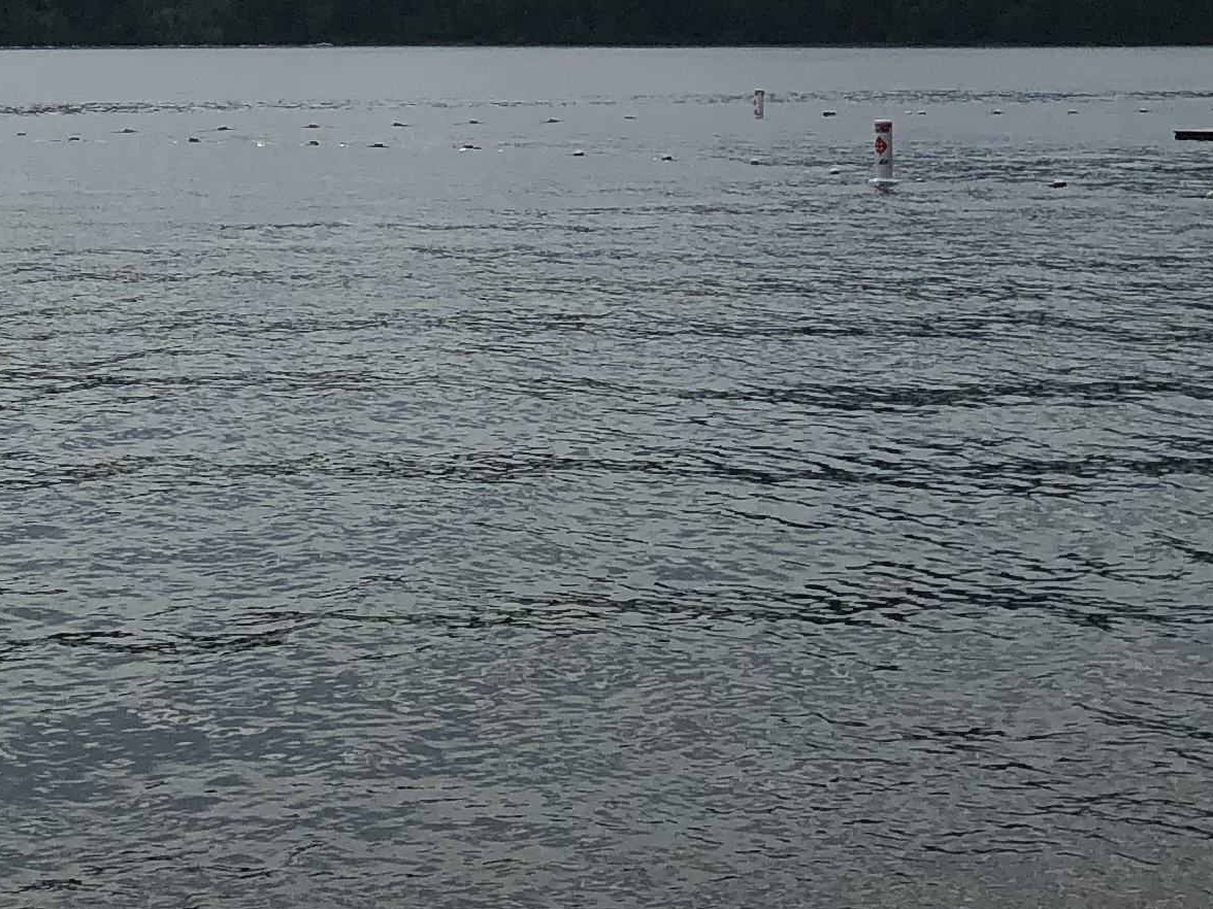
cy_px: -338
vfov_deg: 14.6
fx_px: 3364
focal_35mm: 96
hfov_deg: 20.2
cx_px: 209
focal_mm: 3.99
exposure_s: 1/6897
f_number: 1.8
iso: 25
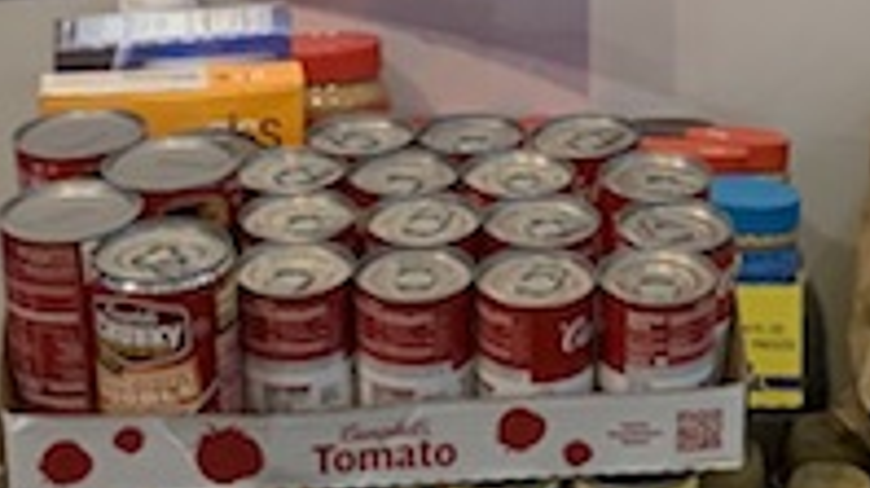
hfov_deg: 15.0
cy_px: 18
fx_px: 3296
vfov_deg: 8.4
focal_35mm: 143
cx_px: 677
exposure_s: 1/40
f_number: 1.8
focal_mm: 4.25
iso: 320
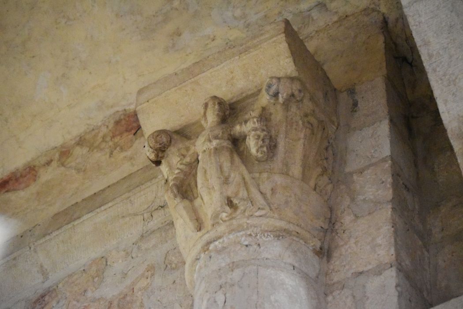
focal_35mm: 120
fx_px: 1543
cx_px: 232
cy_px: 154
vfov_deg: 11.4
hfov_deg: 17.1
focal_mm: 80
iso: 11400
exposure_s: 1/125
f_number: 4.5
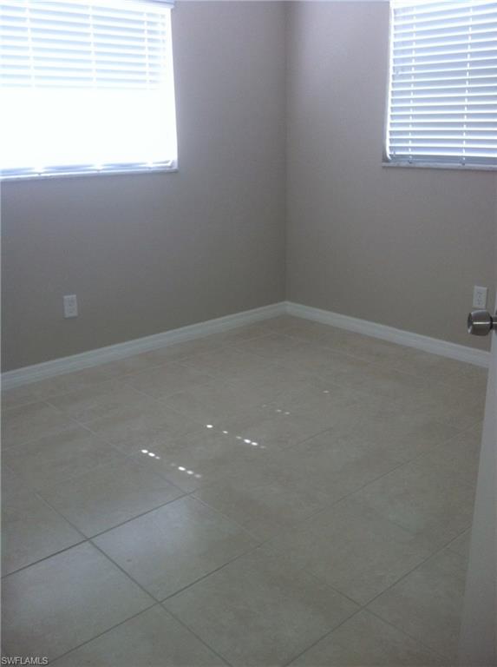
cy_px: 334
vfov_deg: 52.7
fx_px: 672
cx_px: 248
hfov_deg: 40.6
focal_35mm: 35
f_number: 2.8
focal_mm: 3.85
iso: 100
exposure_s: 1/15
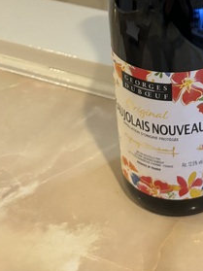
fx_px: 548
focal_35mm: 70
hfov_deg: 19.7
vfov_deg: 25.3
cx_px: 244
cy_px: -43
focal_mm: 5.96
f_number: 1.6
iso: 500
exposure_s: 1/40
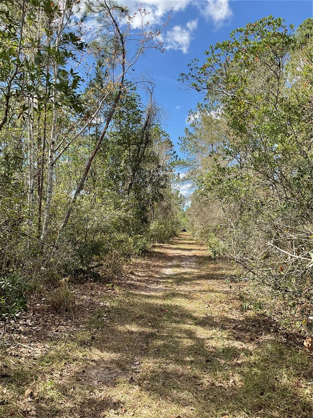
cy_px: 209
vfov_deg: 61.7
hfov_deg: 48.2
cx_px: 156
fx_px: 350
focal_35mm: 29
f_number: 1.8
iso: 16
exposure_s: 1/770
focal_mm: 3
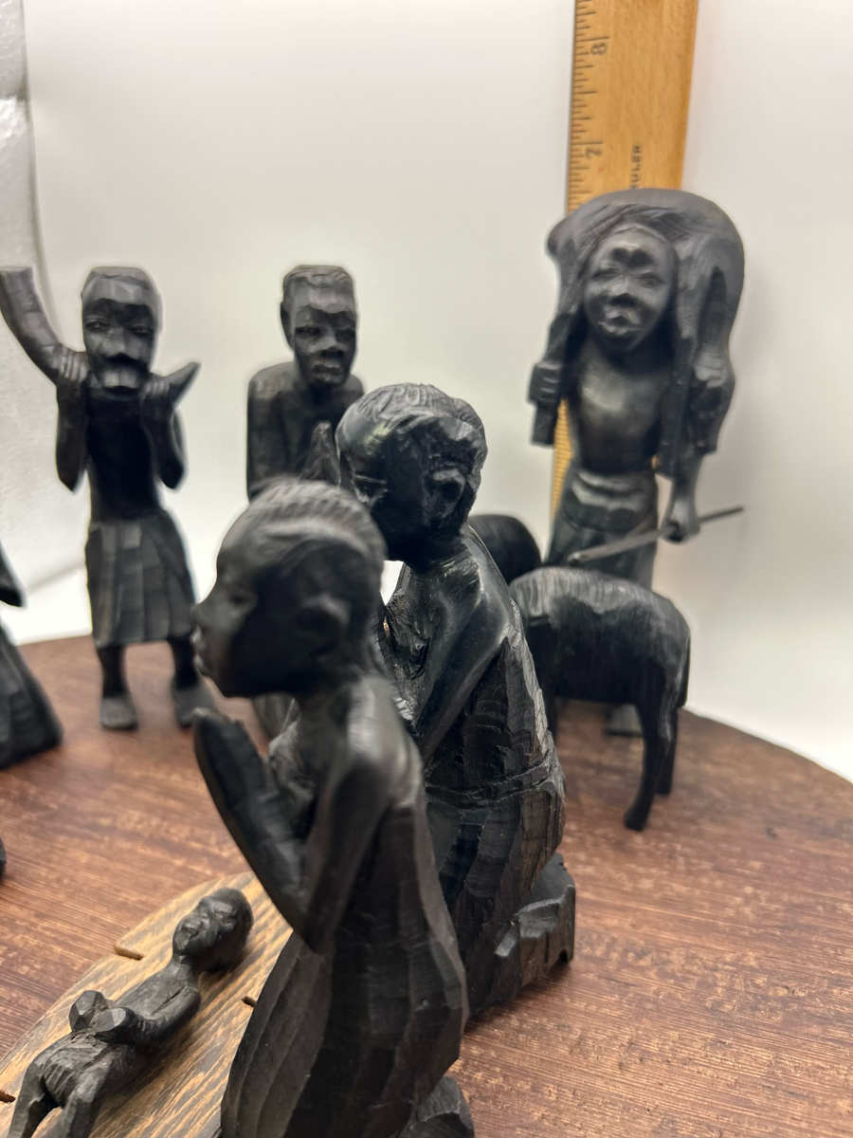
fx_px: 854
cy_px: 569
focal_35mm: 26
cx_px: 426
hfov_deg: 53.1
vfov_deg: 67.3
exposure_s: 1/60
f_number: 1.5
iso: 80
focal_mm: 5.7
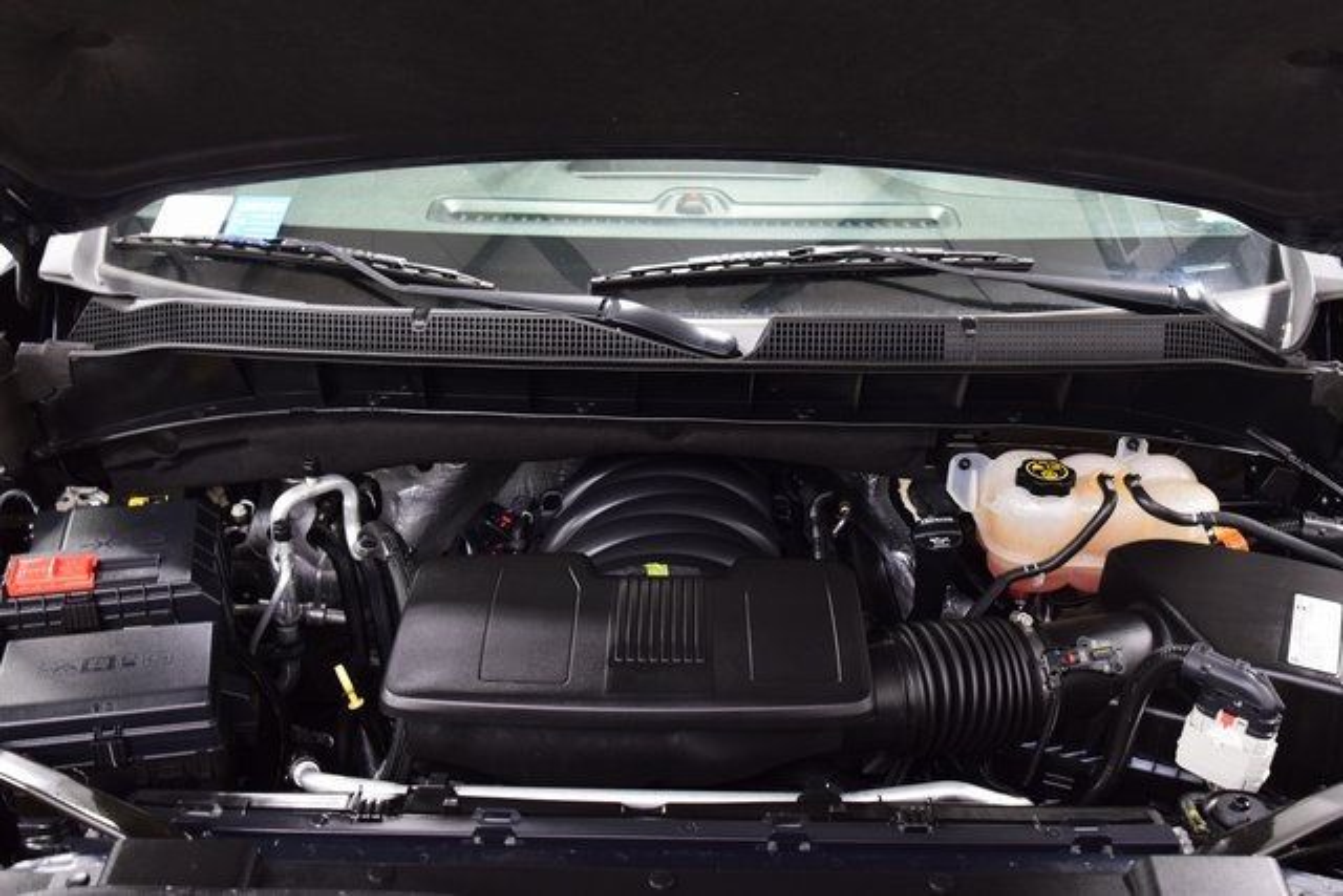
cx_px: 672
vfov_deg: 36.9
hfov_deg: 53.1
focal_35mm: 36
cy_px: 448
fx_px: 1343
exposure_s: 1/15
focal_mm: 24
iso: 1600
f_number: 4.5
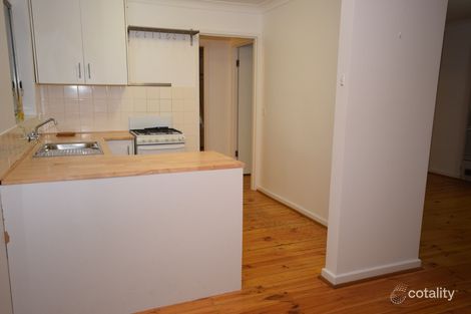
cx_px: 236
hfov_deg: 67.4
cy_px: 157
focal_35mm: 27
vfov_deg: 47.9
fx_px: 353
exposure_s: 1/60
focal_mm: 18
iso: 1100
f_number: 5.3
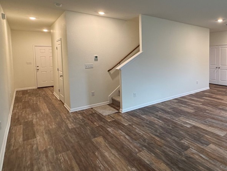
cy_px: 66
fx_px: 157
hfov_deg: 65.8
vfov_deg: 56.3
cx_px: 178
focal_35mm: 24
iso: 320
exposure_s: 1/60
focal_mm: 2.22
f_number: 2.2
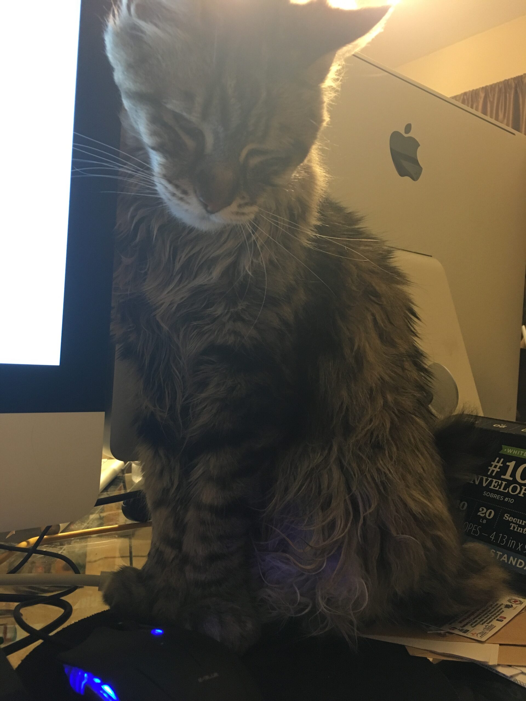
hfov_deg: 48.2
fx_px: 588
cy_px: 350
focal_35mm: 29
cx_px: 263
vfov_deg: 61.7
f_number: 2.2
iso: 125
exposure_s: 1/30
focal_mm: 4.15
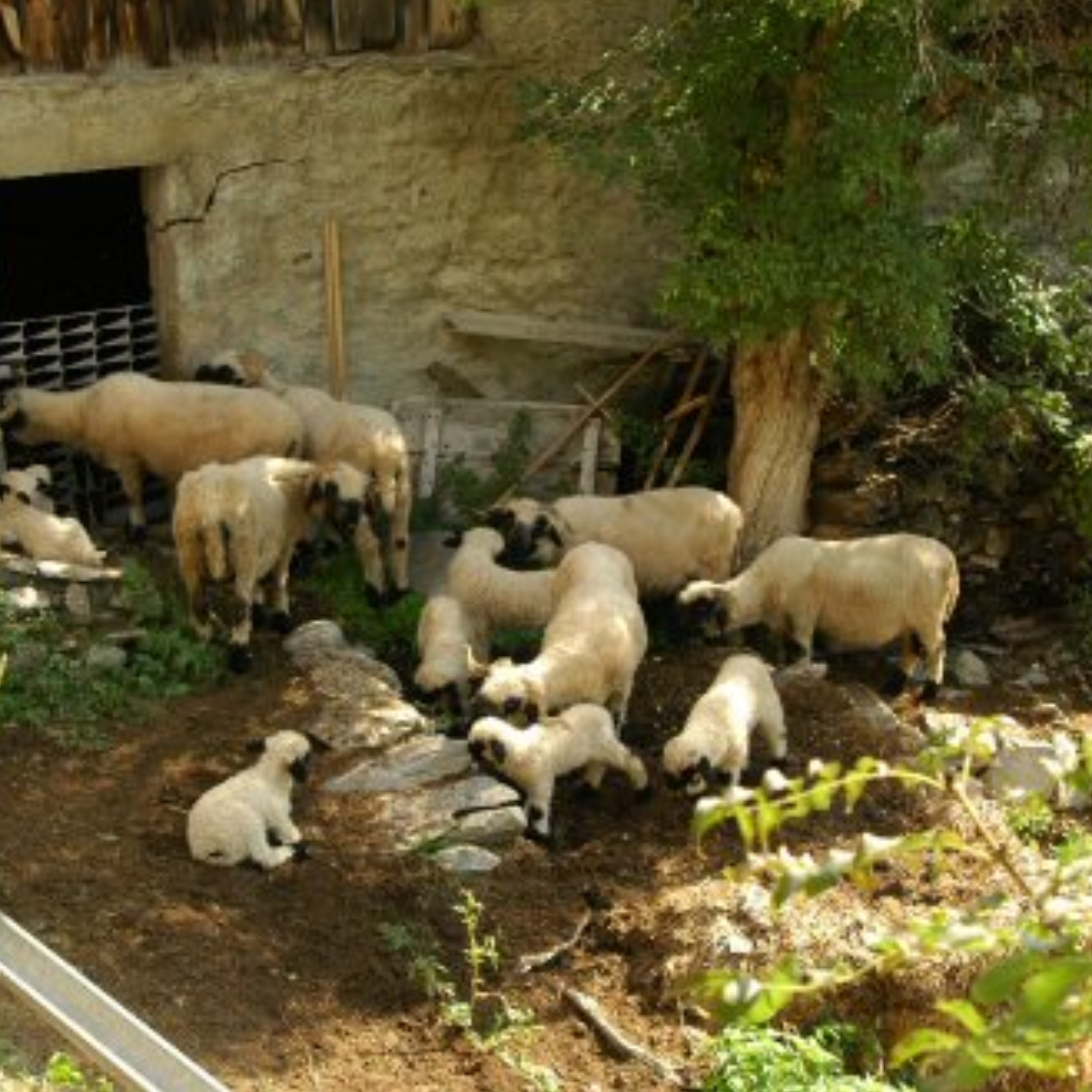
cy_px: 544
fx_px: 3176
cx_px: 315
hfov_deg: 19.4
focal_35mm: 89
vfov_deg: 19.5
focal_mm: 46
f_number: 5
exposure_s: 1/200
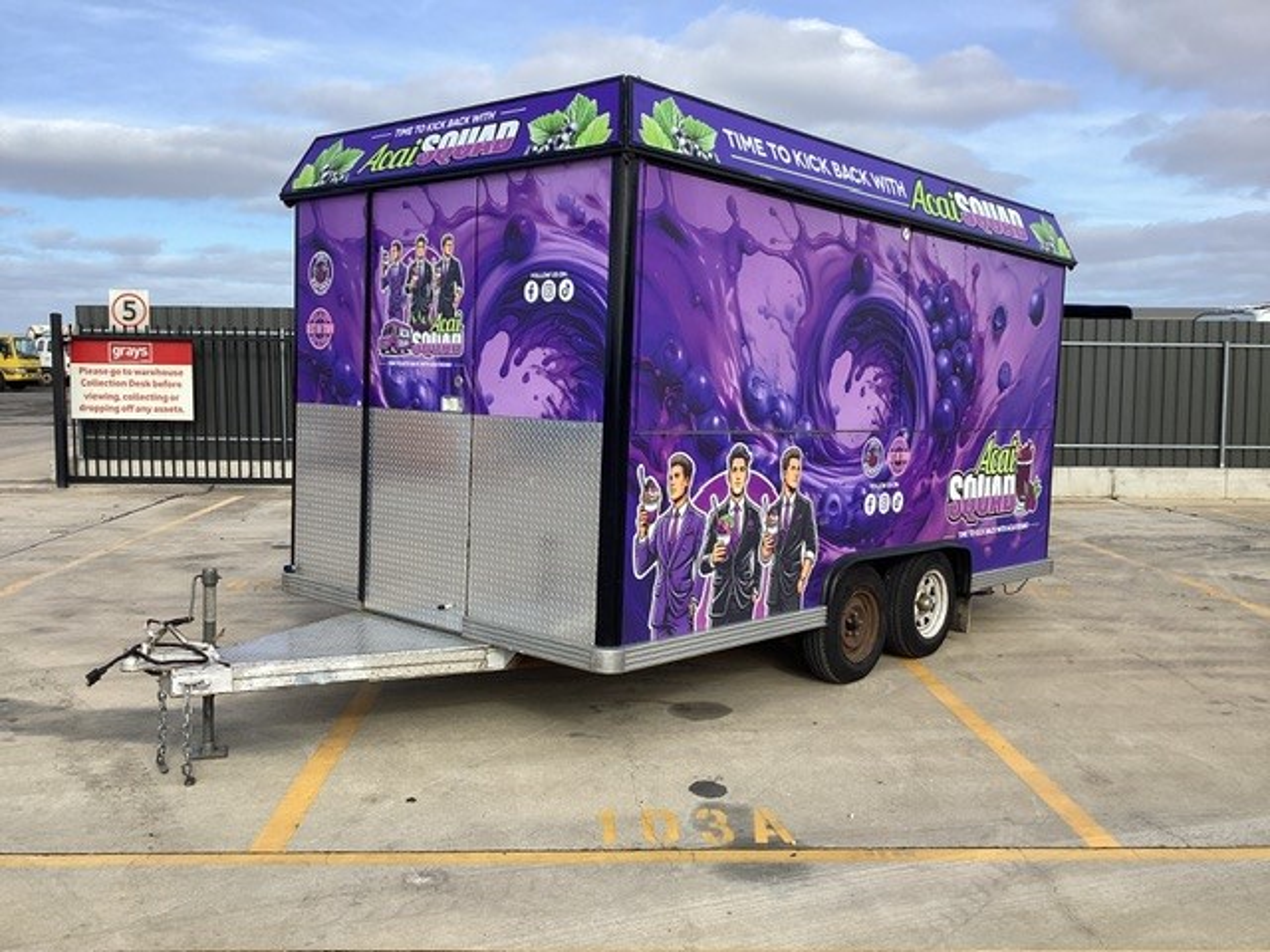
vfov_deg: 45.4
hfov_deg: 58.4
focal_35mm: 31
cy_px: 476
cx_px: 635
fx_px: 1137
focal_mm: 3.3
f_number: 2.4
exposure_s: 1/981
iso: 25
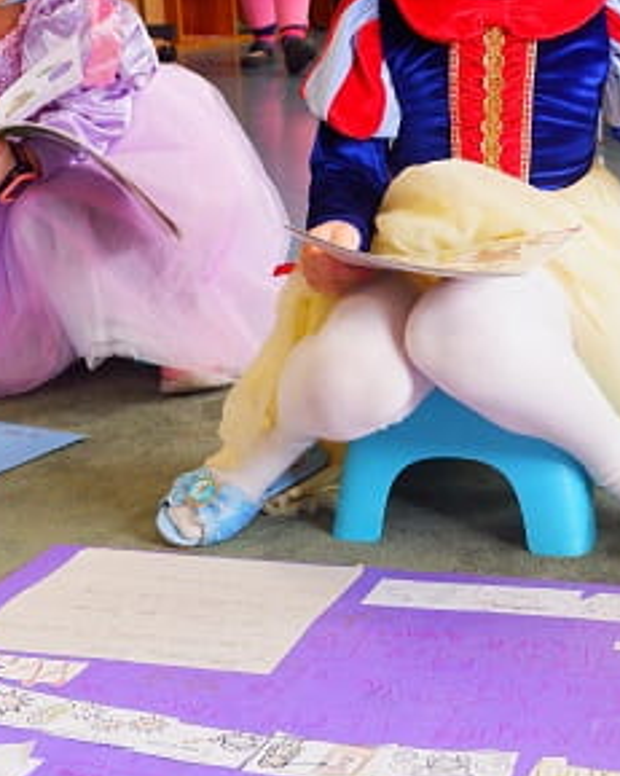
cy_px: 231
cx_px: 601
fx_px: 1721
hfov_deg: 19.9
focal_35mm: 75
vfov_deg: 25.2
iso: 3200
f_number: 4.2
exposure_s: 1/90
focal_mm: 22.1
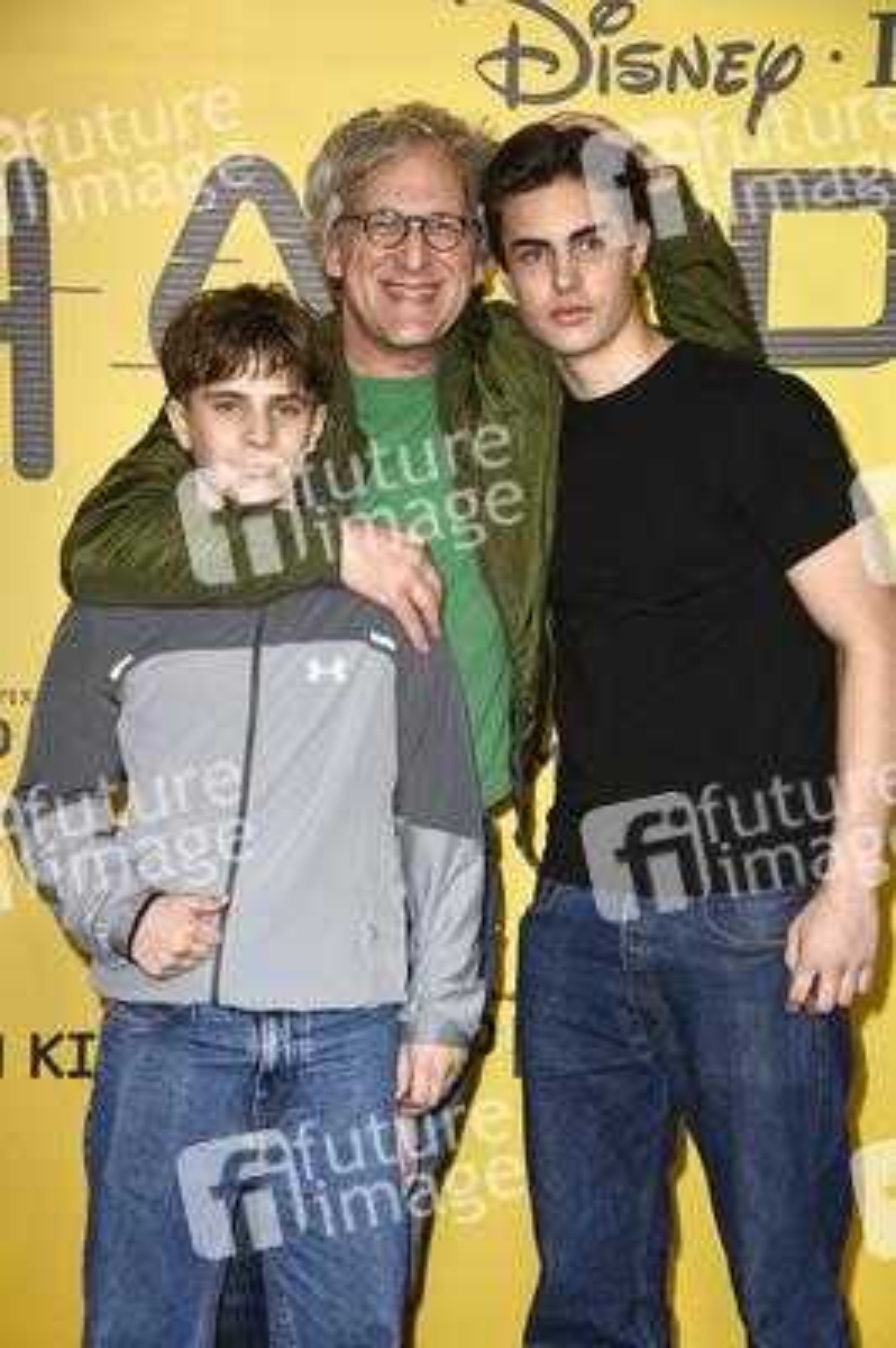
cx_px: 448
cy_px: 674
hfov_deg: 16.0
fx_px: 3179
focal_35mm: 85
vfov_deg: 23.9
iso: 800
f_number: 5.6
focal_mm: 85
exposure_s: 1/250
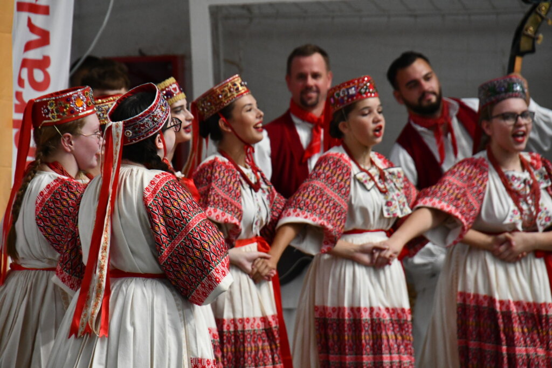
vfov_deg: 3.7
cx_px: 276
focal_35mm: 375
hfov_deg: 5.5
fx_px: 5750
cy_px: 184
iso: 3200
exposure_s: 1/800
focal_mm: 250
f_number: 7.1
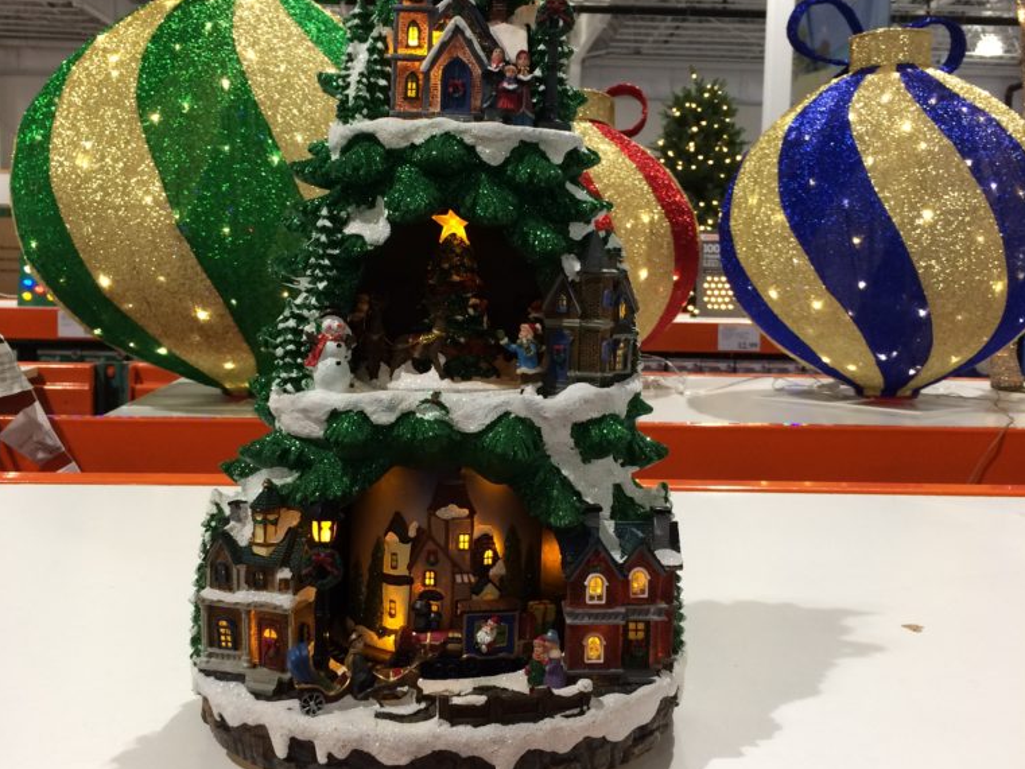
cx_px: 513
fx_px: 1155
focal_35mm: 39
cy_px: 345
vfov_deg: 36.8
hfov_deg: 47.9
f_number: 2.2
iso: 80
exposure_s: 1/30
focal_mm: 4.15
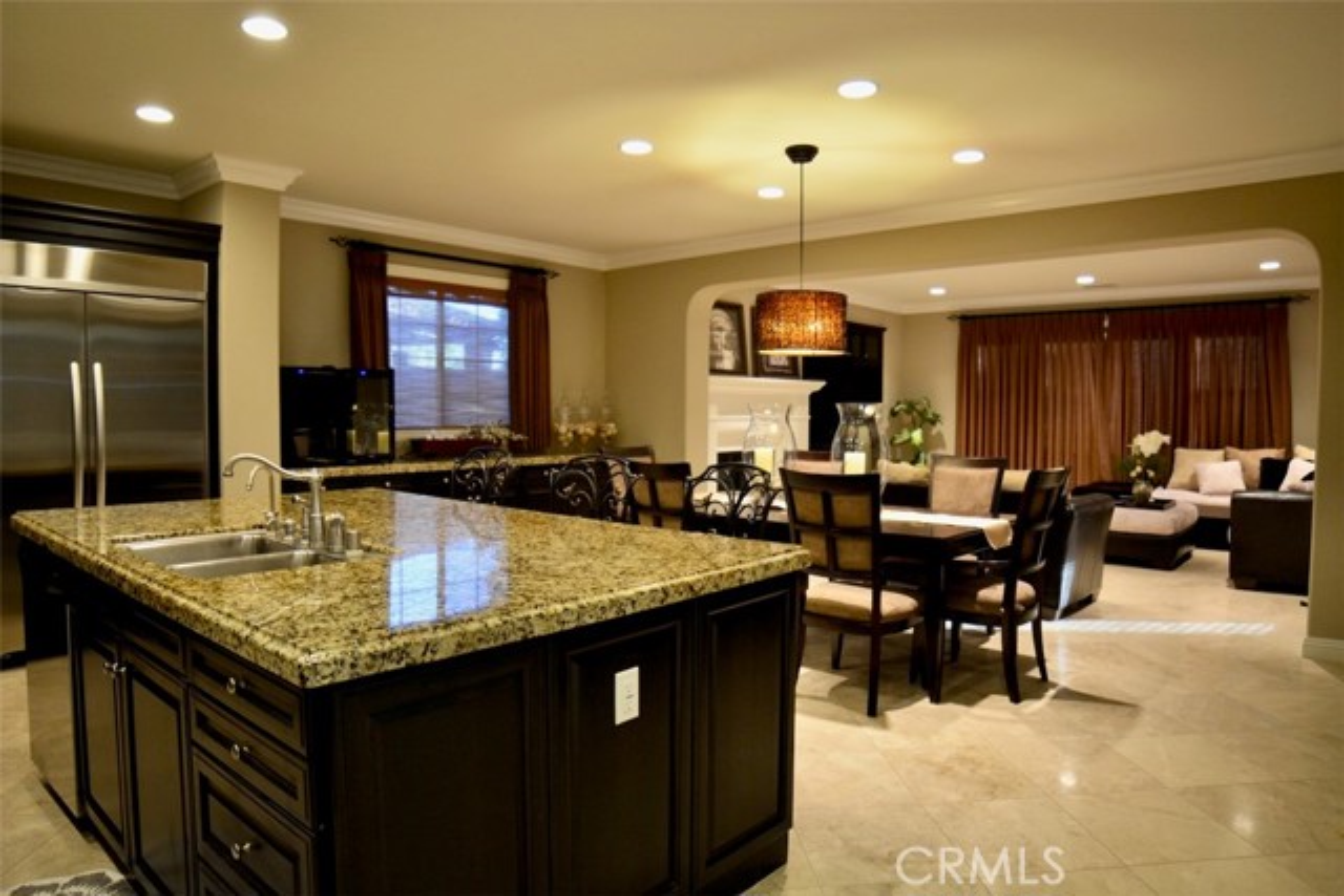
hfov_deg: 81.2
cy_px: 448
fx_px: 784
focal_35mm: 21
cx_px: 672
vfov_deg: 59.5
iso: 800
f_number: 3.2
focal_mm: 14
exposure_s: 1/40
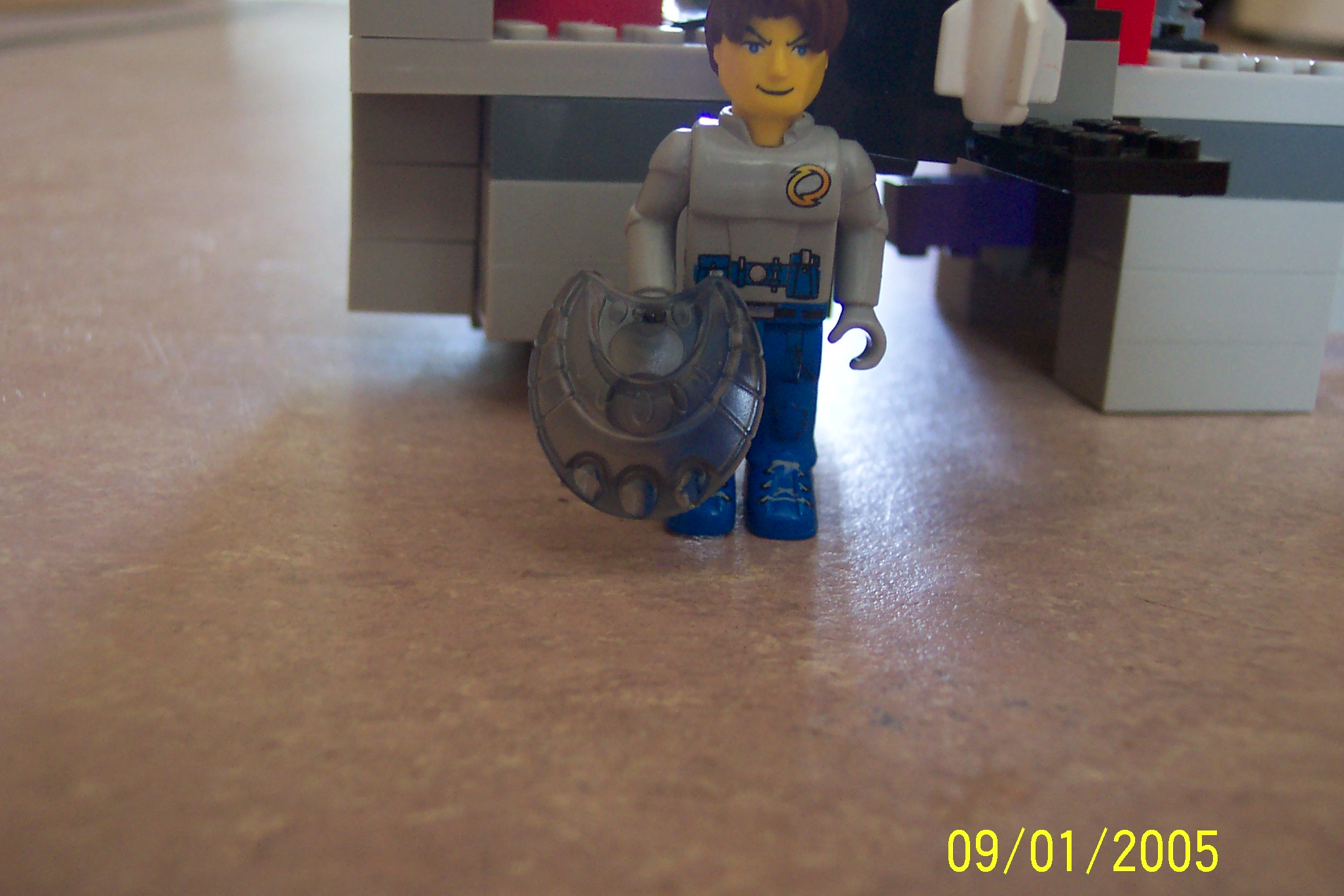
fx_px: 1493
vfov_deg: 33.4
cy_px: 450
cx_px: 658
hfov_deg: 48.5
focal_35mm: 40
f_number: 2.8
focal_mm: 8
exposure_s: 1/15
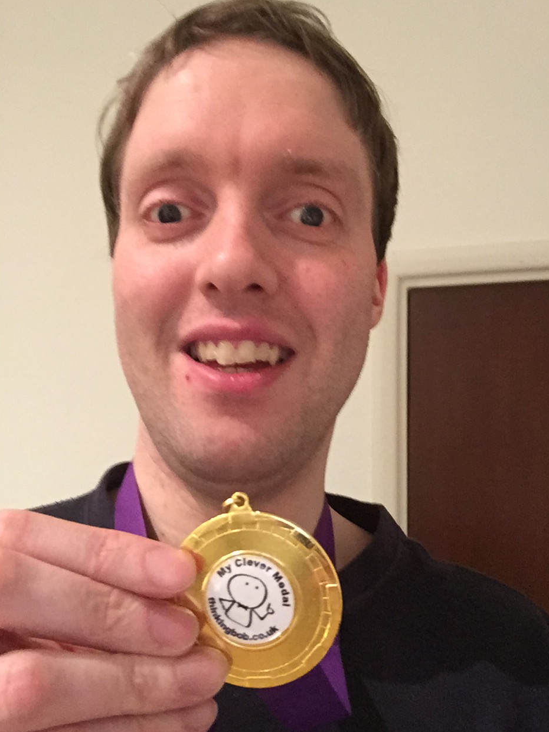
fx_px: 677
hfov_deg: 44.2
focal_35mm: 32
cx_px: 278
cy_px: 366
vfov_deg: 56.8
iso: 320
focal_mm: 2.65
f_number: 2.2
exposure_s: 1/17
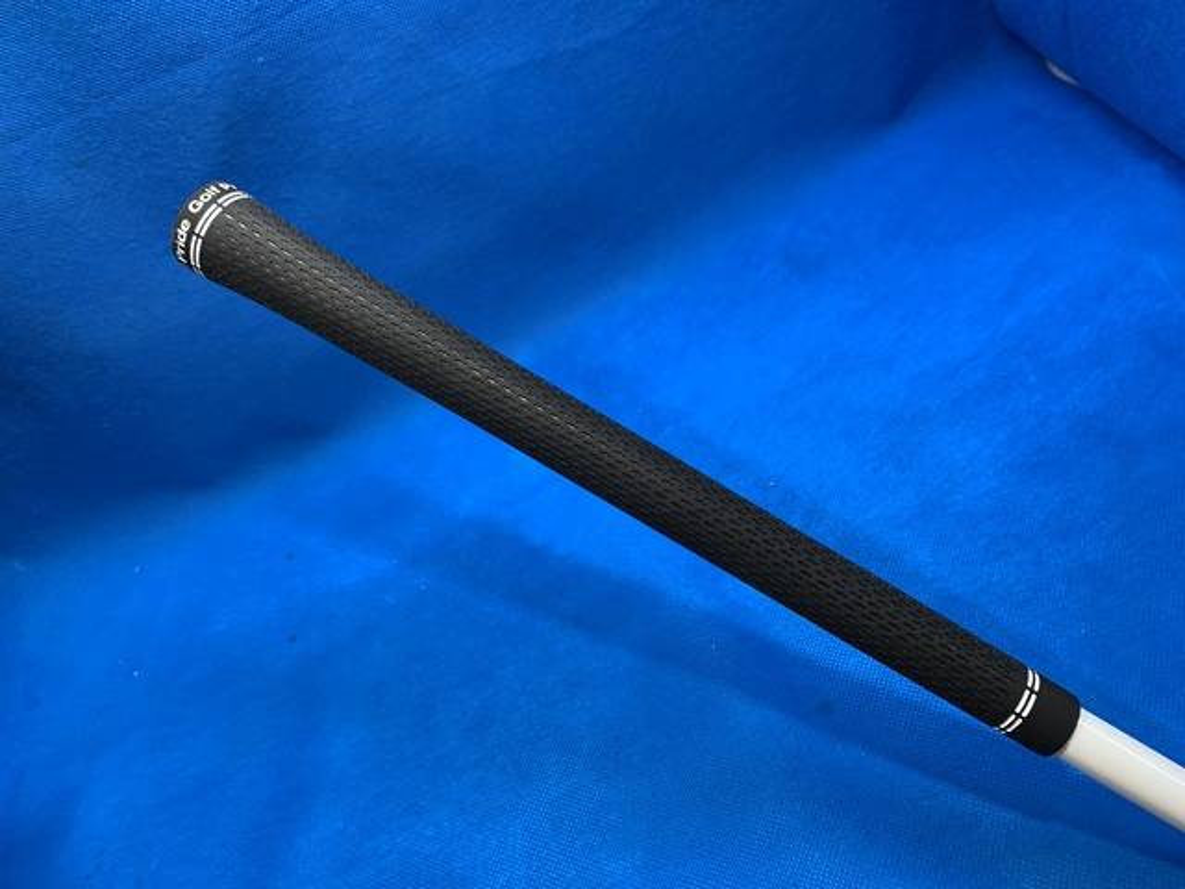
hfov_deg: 67.3
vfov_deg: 53.1
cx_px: 592
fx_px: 890
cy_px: 444
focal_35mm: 26
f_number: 1.8
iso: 100
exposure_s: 1/60
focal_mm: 4.25
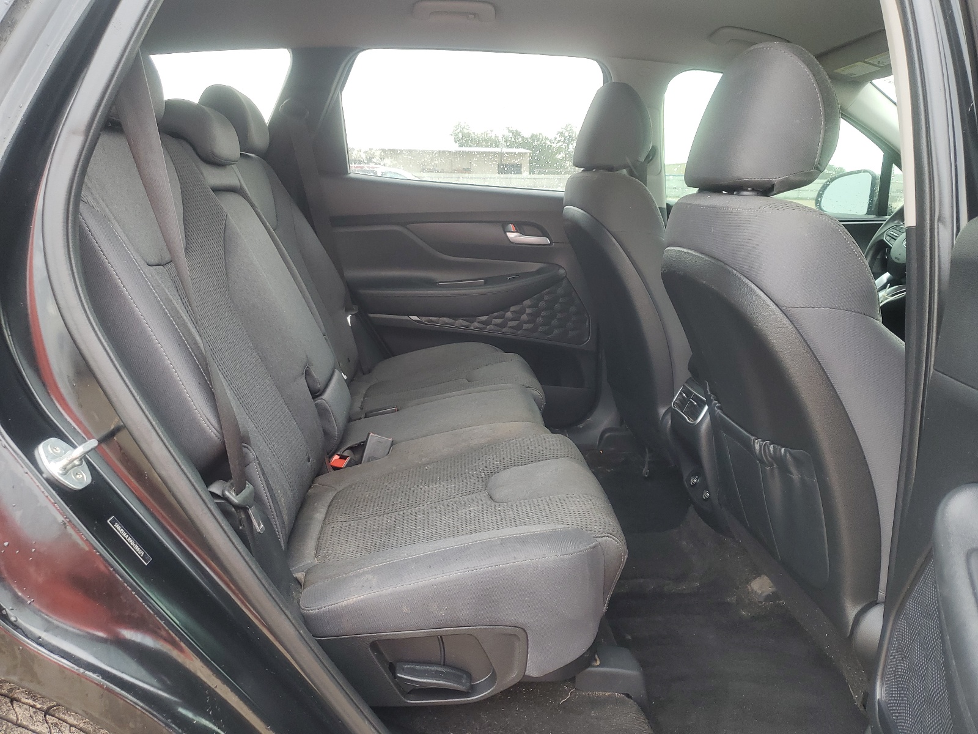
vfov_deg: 53.1
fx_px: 735
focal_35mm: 26
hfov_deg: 67.3
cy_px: 367
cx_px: 489
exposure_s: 1/60.2
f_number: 1.5
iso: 55
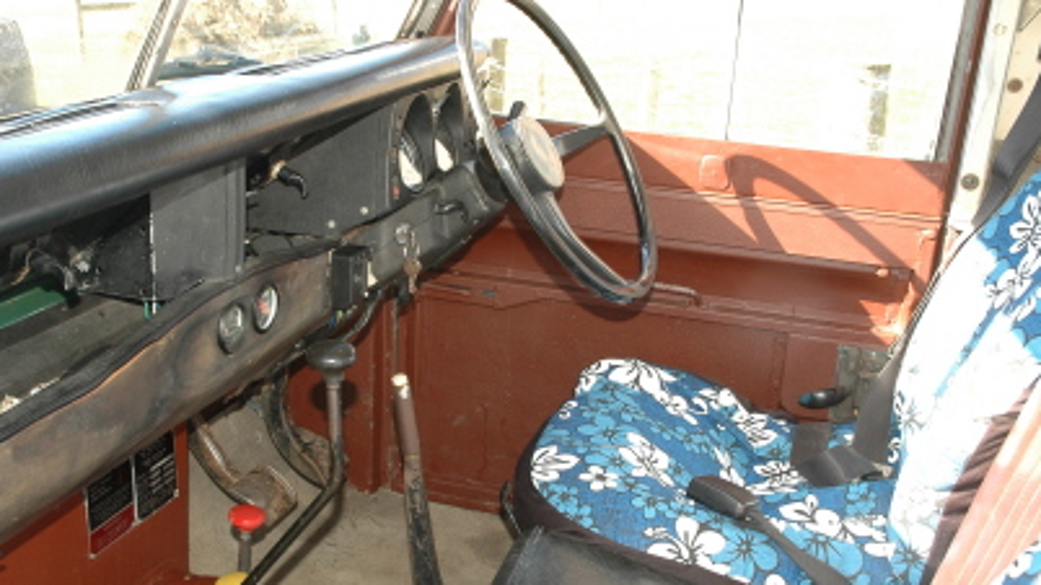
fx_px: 1242
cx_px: 435
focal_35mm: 45
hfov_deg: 45.3
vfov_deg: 26.5
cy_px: 351
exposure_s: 1/60
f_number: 8
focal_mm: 24
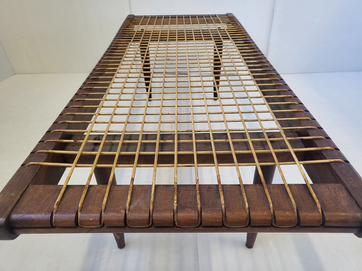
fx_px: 272
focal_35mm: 26
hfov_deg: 67.3
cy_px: 136
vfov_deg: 53.1
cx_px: 181
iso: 200
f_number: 1.8
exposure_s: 1/100
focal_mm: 4.25
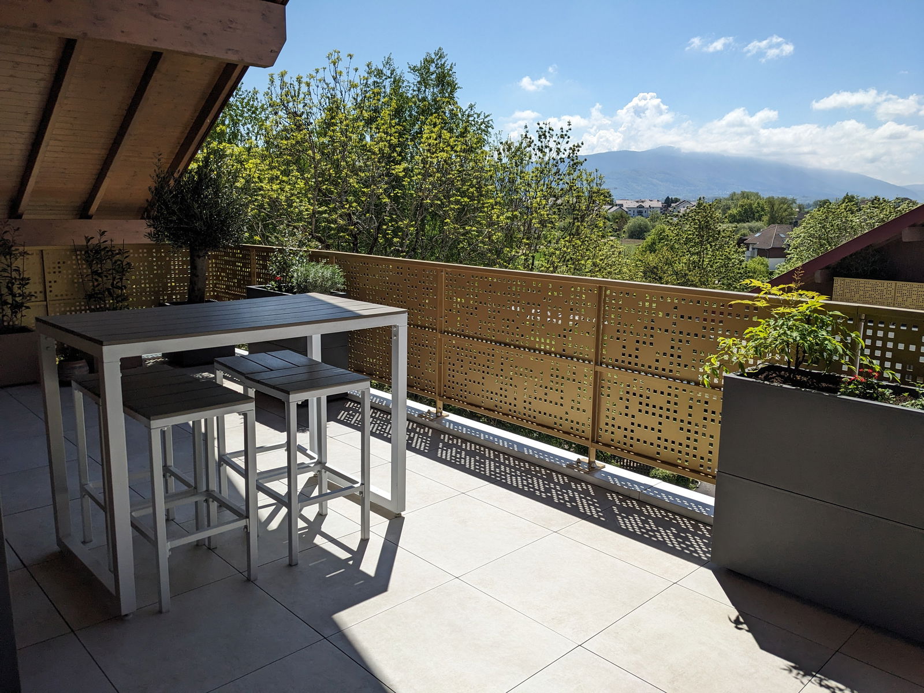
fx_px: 721
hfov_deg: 65.3
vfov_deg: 51.4
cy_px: 346
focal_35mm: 27
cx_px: 462
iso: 106
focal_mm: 4.38
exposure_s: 1/7812
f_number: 1.73
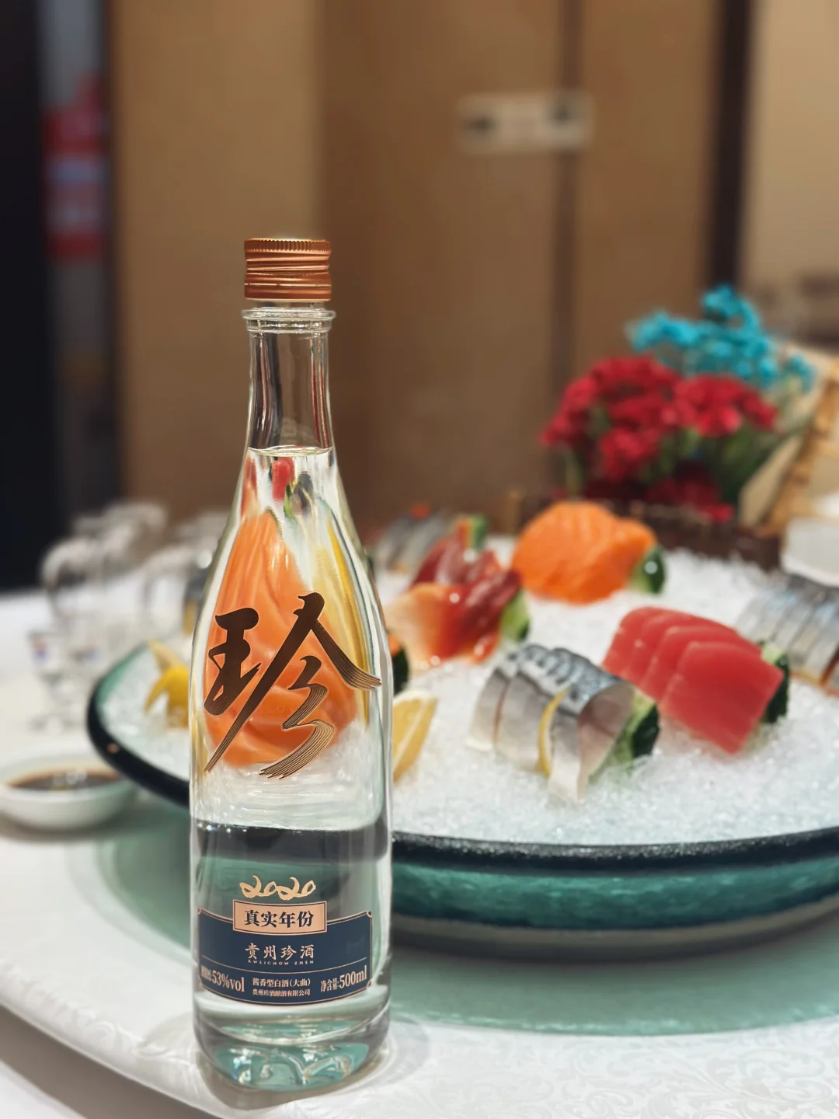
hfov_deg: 30.3
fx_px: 1551
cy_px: 560
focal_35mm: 48
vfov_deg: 39.7
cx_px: 420
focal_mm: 6.86
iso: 64
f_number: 1.78
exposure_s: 1/100
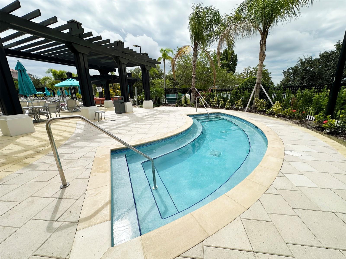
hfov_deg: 102.1
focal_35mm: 14
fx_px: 140
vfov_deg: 85.7
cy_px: 130
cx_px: 173
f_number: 2.2
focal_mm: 2.22
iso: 50
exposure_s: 1/3610
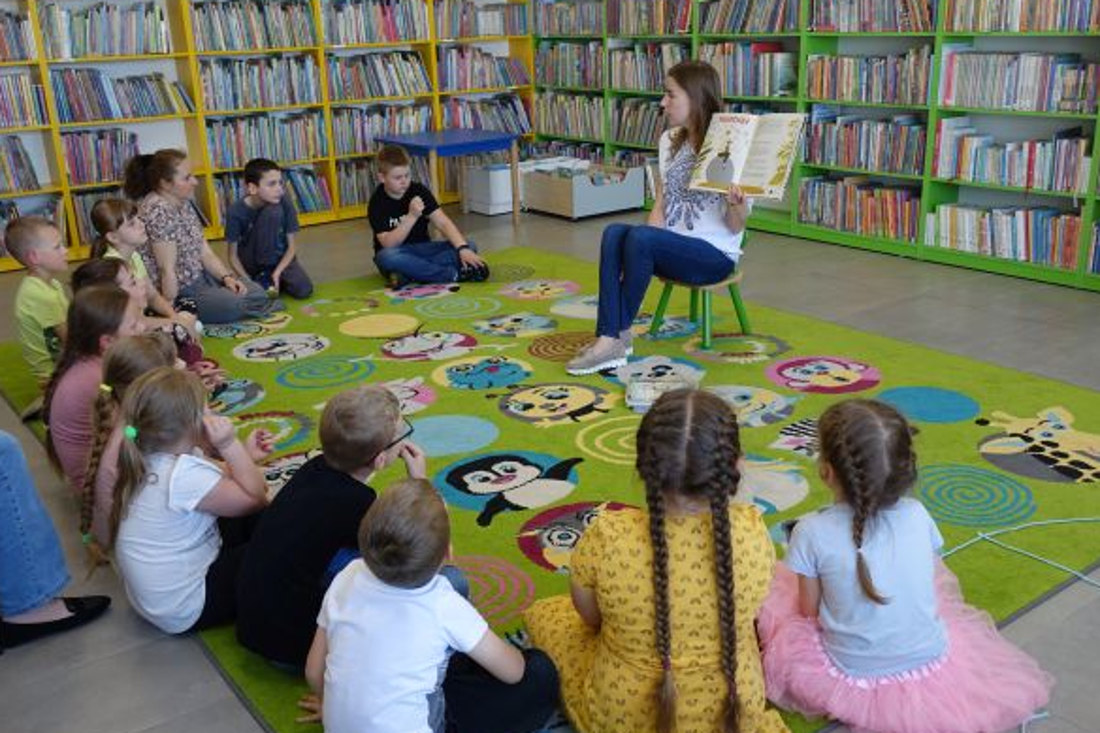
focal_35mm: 34
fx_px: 1039
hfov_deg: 55.8
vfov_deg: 38.9
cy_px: 378
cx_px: 535
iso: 125
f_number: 2.8
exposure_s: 1/60
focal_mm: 11.35
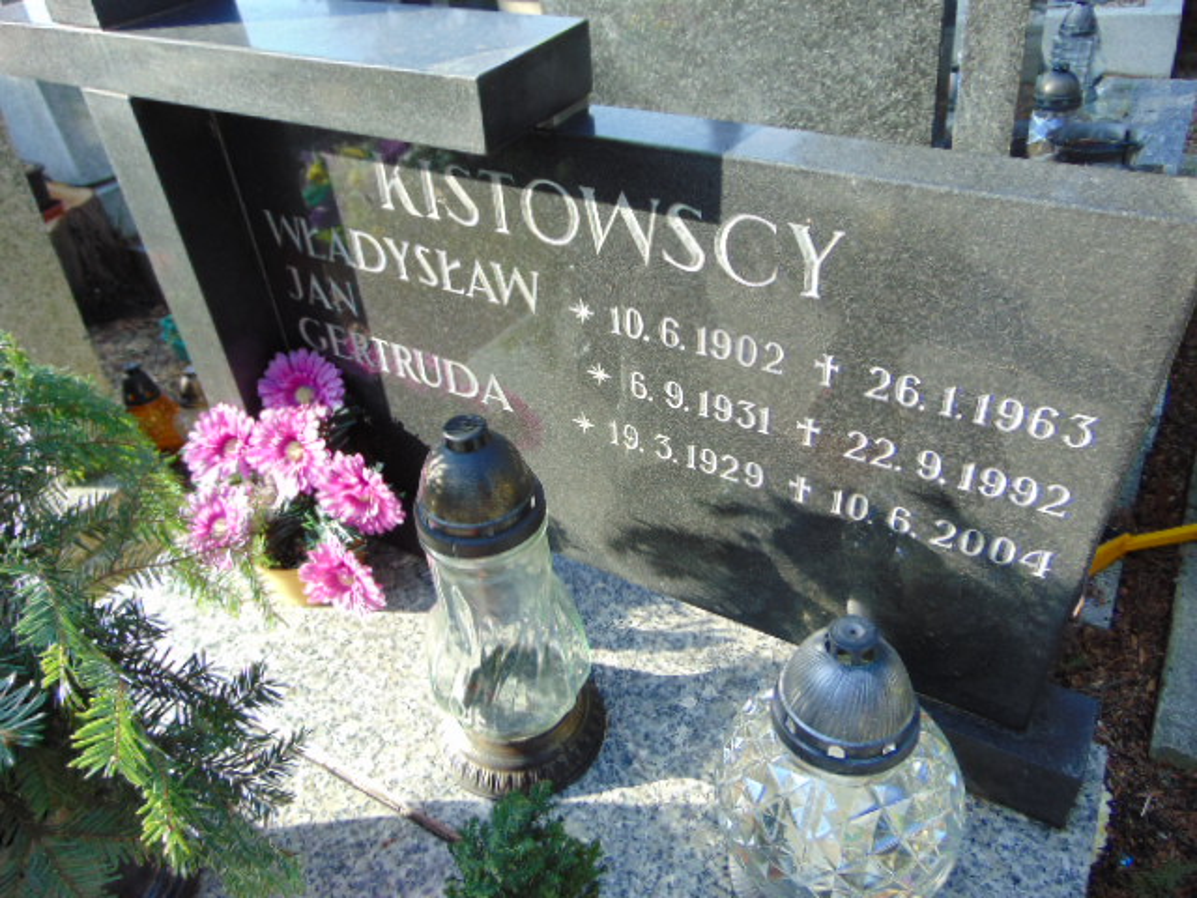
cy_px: 449
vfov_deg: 54.9
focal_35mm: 25
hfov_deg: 69.4
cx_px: 598
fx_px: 864
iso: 80
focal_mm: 4.5
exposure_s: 1/160
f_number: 3
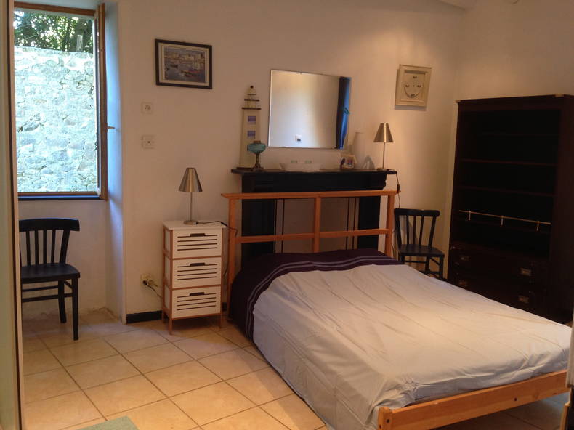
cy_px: 215
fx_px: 547
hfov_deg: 55.4
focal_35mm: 33
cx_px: 287
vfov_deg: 42.9
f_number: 2.4
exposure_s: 1/20
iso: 125
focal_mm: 4.12
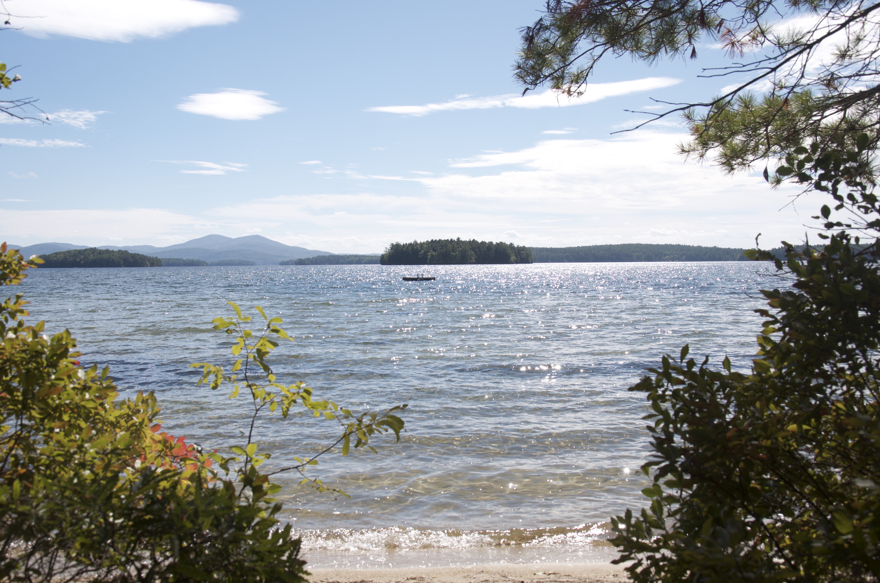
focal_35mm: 38
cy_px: 292
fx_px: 915
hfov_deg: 51.4
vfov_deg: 35.3
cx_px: 440
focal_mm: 25
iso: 100
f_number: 9
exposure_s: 1/320
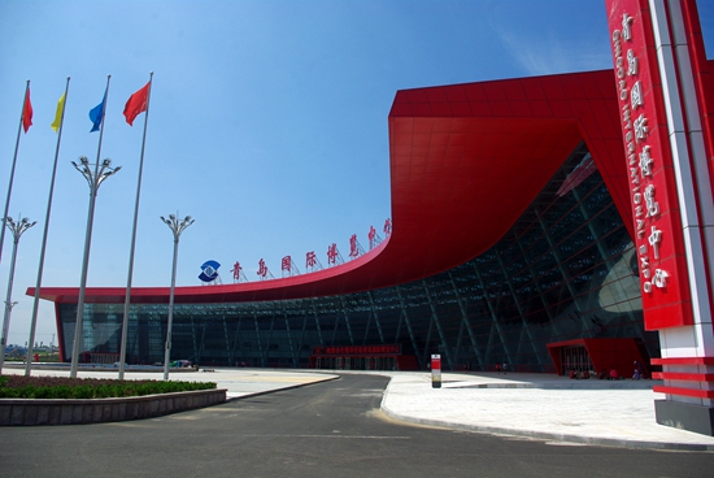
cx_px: 357
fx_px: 536
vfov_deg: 48.0
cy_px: 239
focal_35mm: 27
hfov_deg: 67.3
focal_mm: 18
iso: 100
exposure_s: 1/500
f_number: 8
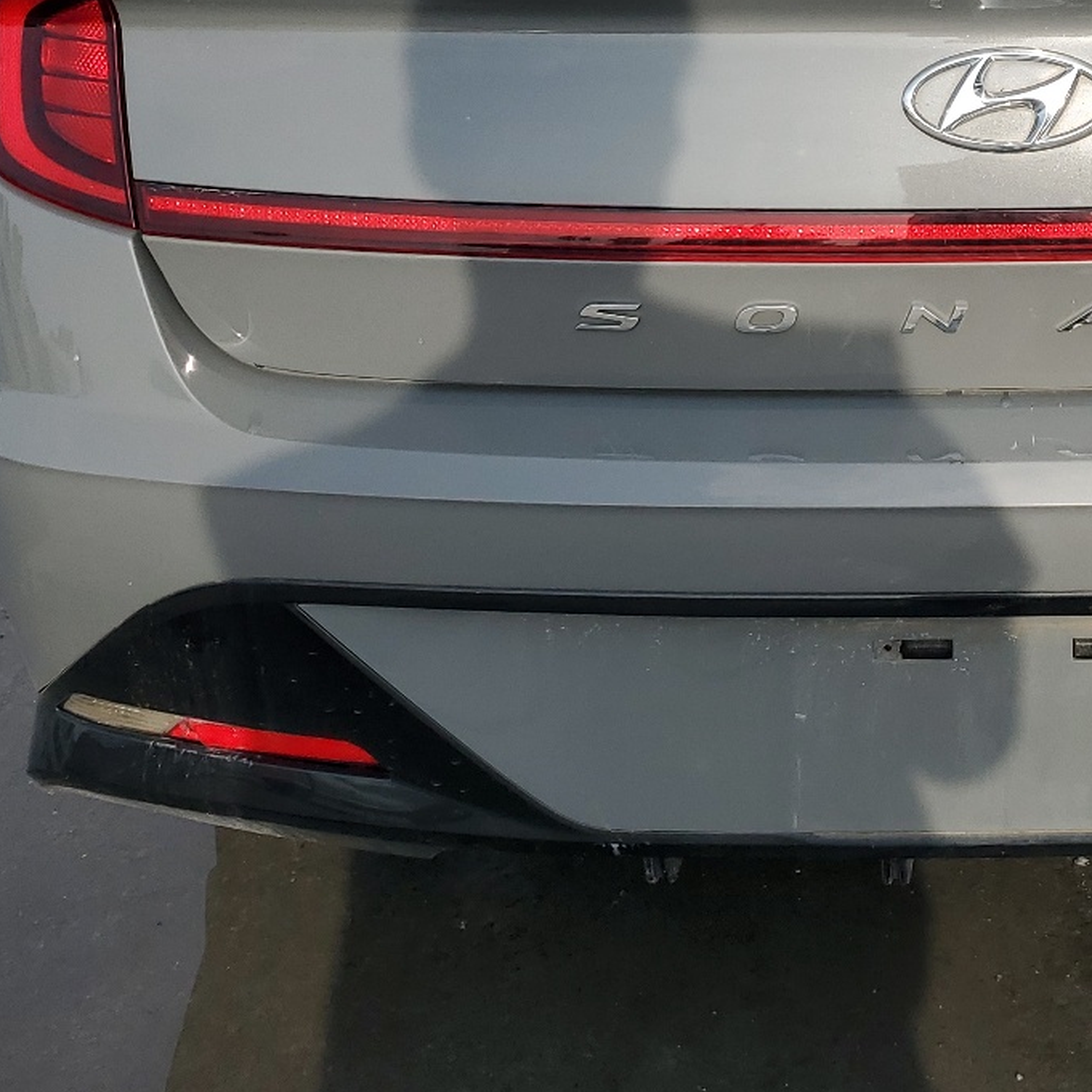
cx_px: 970
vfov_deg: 30.7
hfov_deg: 30.3
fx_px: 1927
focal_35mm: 54
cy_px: 188
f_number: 1.5
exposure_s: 1/2500
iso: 50
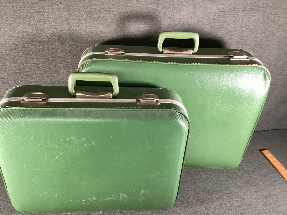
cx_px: 144
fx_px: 257
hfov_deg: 58.3
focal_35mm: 31
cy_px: 108
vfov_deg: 45.4
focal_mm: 3.3
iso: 200
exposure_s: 1/60
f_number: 2.4
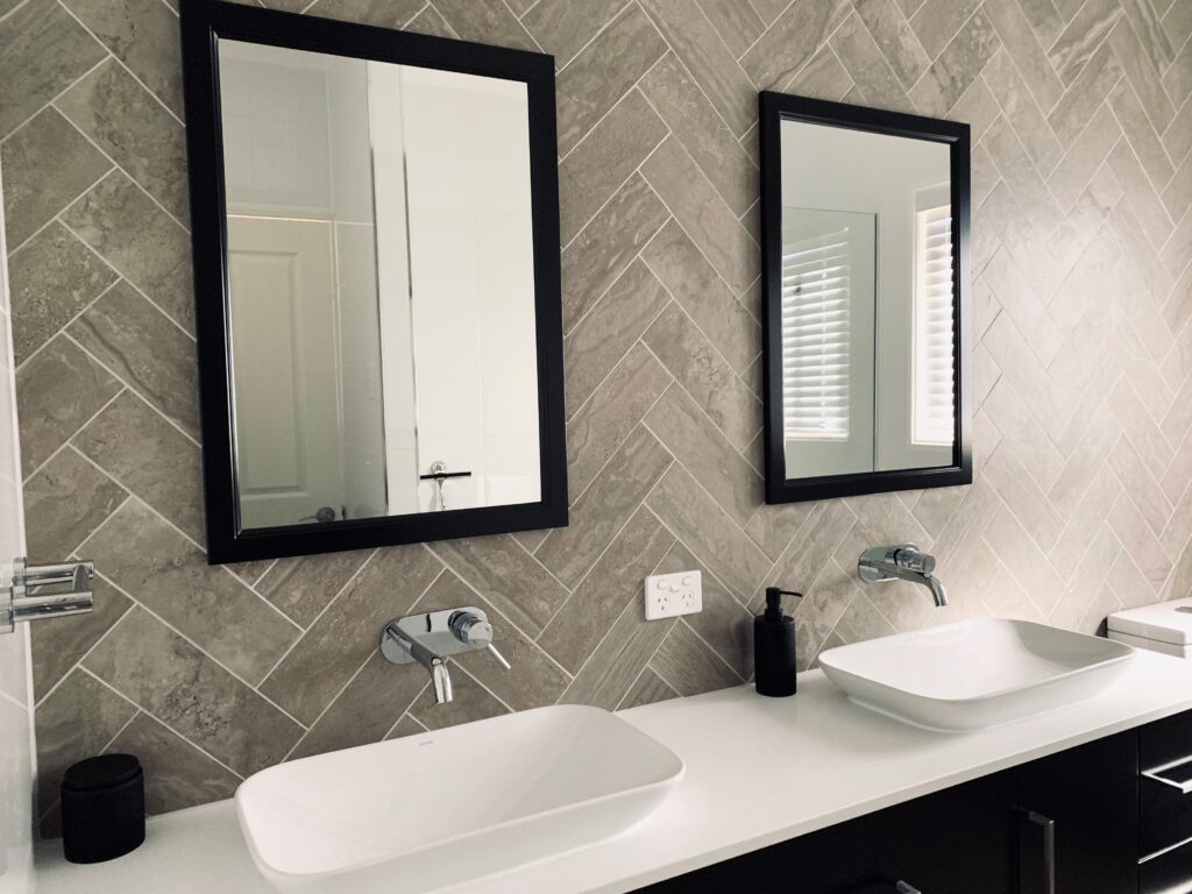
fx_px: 895
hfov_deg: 67.3
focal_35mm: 26
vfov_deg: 53.1
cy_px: 447
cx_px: 596
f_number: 1.8
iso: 400
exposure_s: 1/42
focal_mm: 4.25
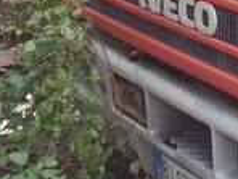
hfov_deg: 18.4
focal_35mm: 97
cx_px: 338
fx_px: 667
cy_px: -10
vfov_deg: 14.9
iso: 32
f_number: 1.8
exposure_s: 1/120
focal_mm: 5.23
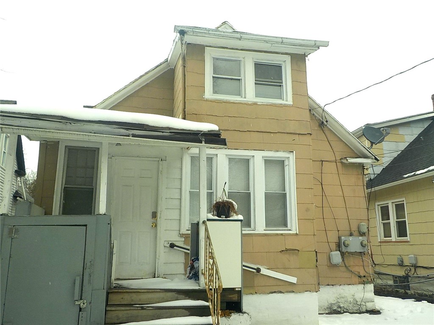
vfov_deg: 46.8
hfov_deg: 60.0
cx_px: 217
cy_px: 162
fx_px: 376
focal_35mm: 30
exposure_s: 1/800
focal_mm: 4.1
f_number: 3.3
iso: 125
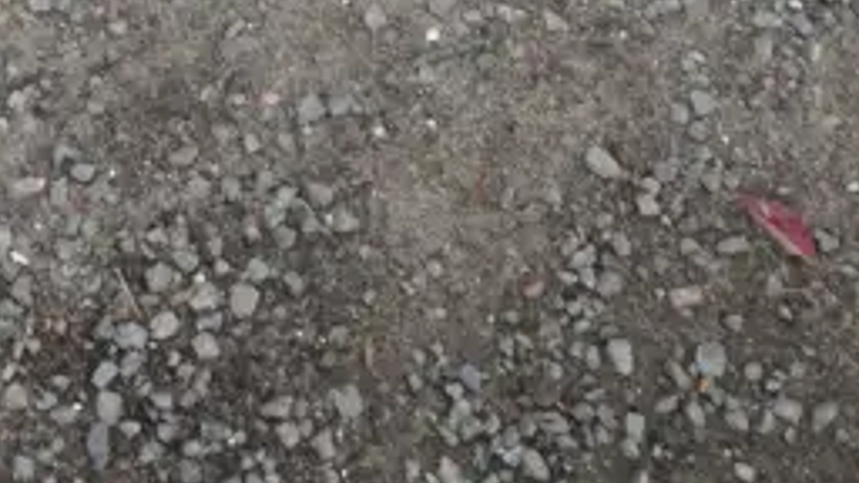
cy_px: -953
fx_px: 2984
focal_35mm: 131
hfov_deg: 16.4
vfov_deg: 8.0
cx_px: 334
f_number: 5.6
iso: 200
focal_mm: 15
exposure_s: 1/125
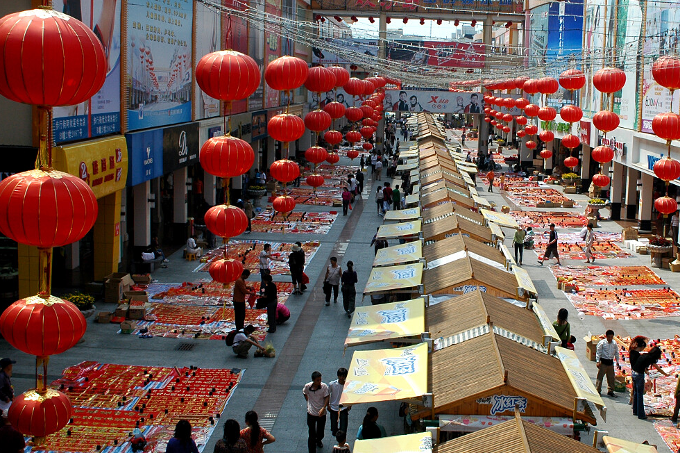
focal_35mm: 47
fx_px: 887
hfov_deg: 41.5
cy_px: 193
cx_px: 441
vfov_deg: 28.6
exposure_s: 1/200
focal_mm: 24
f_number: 10
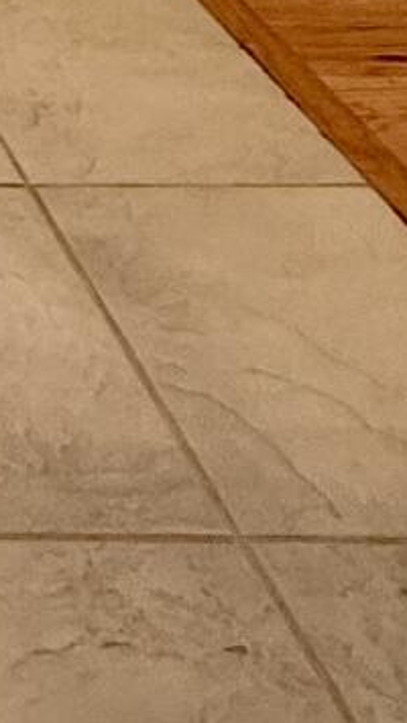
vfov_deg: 17.6
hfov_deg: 11.2
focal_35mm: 86
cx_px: -647
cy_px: -723
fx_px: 1648
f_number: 2.2
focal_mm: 2.22
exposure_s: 1/120
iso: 320
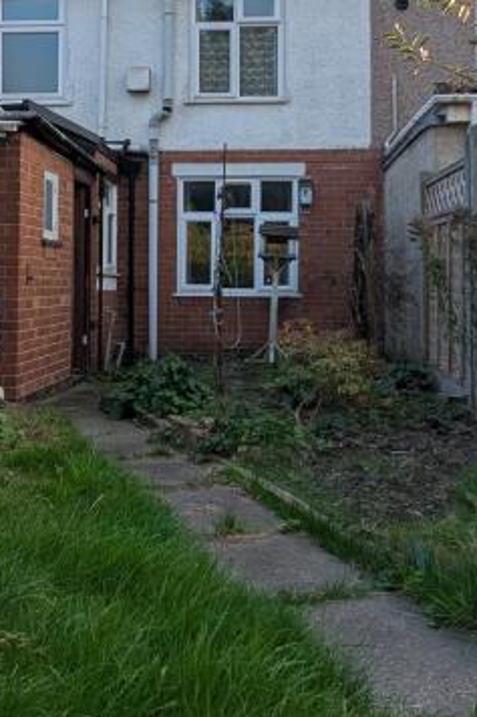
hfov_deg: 34.1
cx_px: 197
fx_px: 776
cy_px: 229
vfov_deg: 48.6
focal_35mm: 39
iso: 48
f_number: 2.2
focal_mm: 1.95
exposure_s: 1/1122
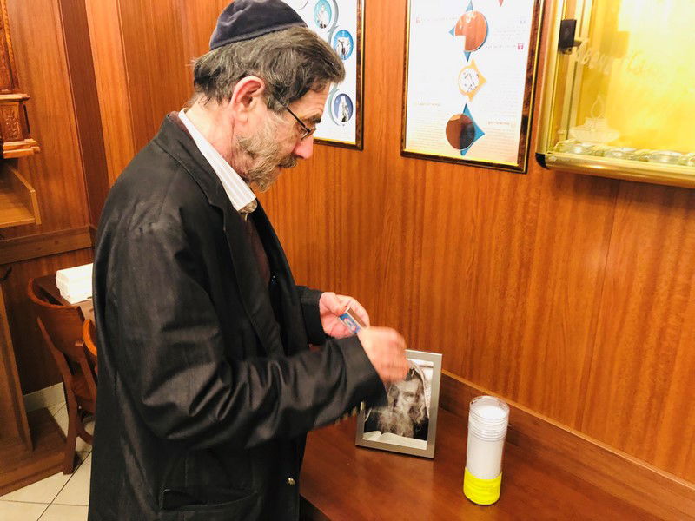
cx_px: 348
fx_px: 562
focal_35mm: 28
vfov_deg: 49.7
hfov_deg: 63.4
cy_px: 260
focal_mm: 4
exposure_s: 1/33
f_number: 1.8
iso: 400
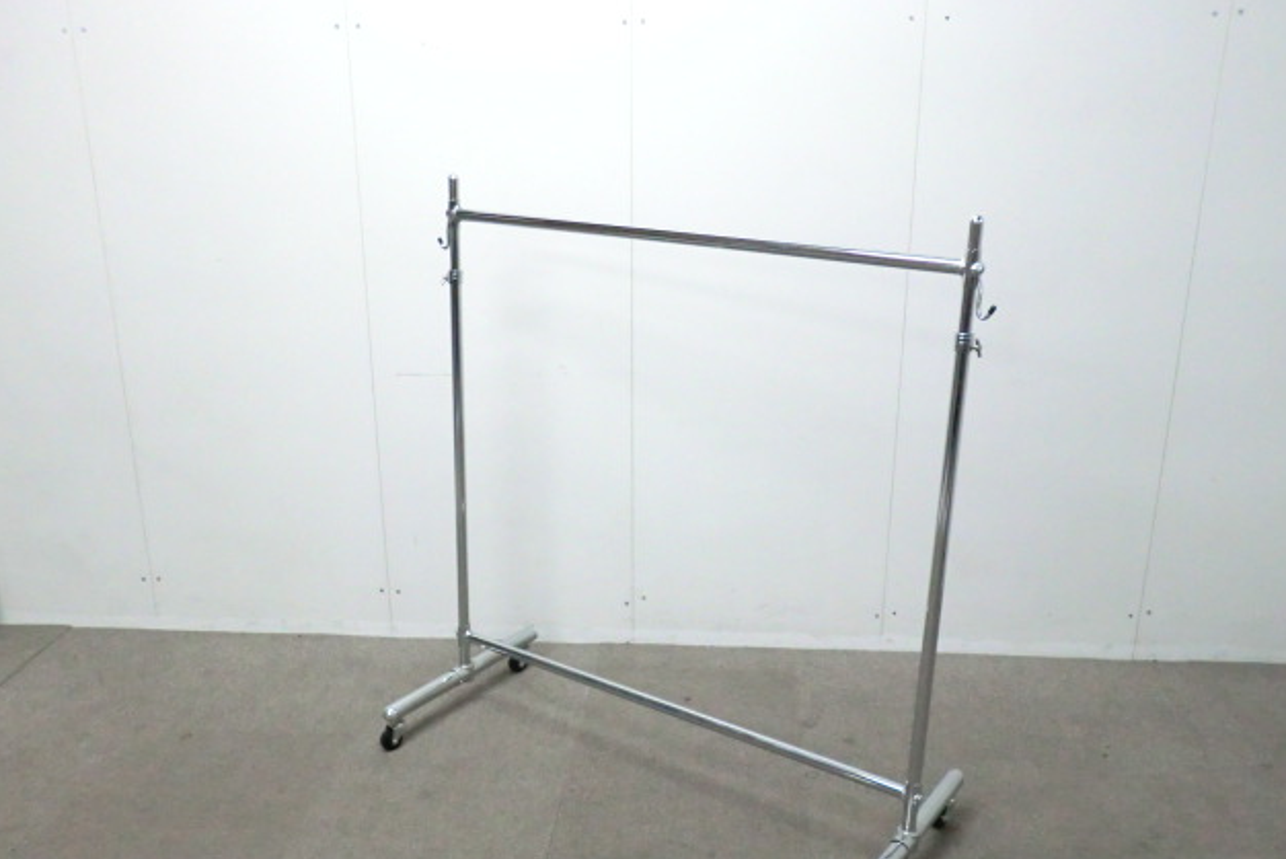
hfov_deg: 55.8
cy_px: 487
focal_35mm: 34
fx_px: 1215
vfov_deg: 38.9
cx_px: 649
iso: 640
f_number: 3.5
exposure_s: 1/60
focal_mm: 5.8
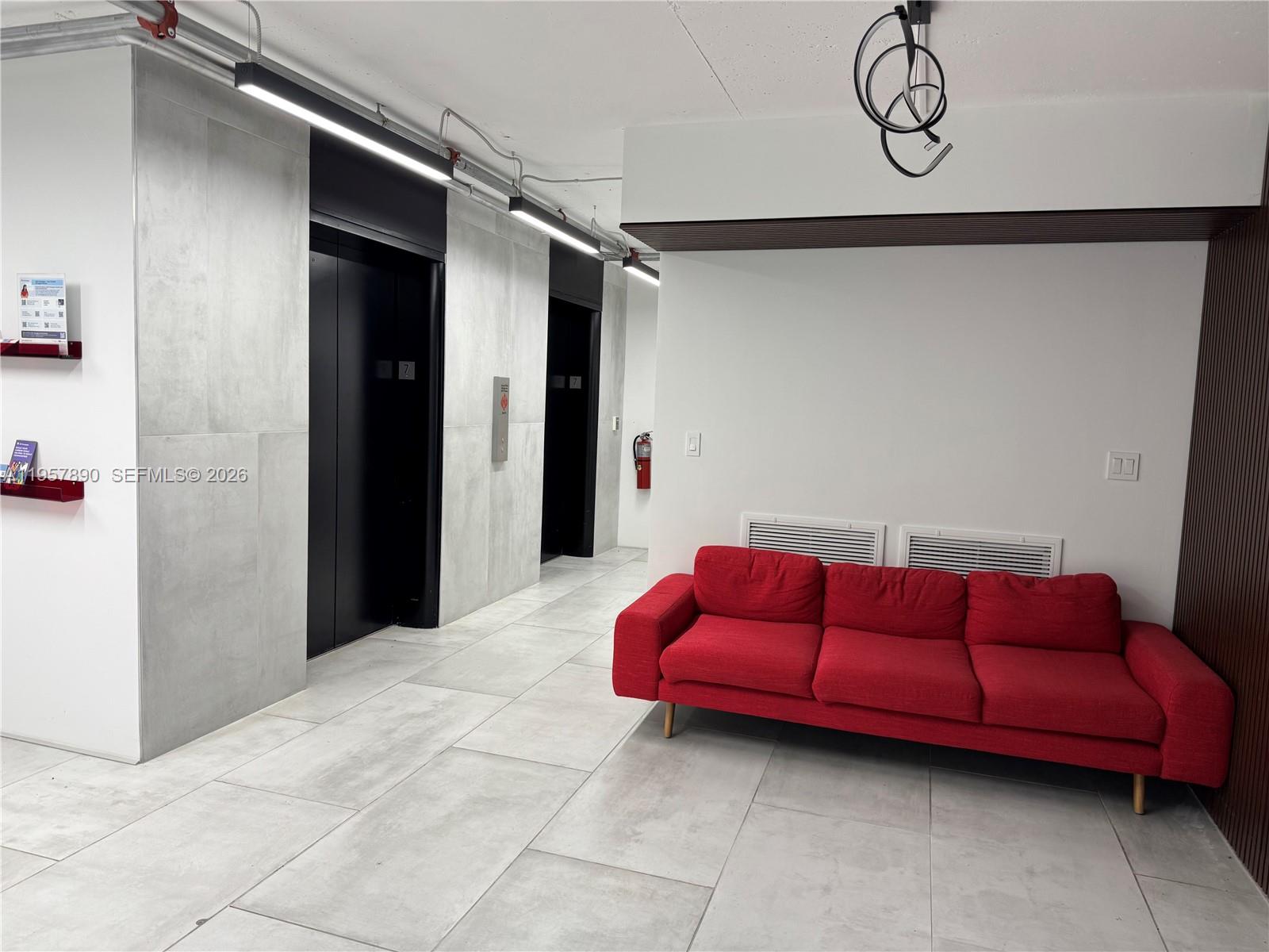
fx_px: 880
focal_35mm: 24
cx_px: 634
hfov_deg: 71.6
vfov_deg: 56.8
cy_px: 476
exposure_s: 1/120
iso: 80
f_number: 1.78
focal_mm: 6.76
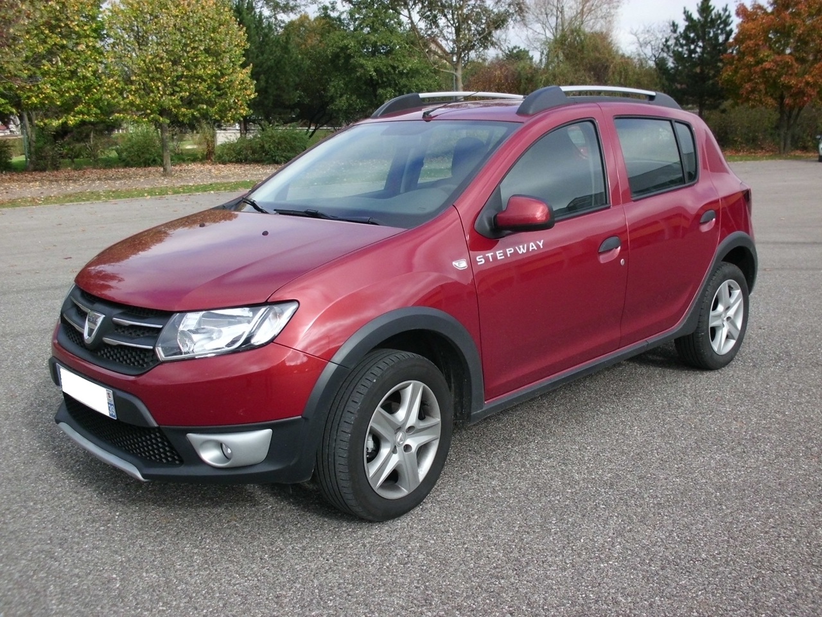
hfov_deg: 51.4
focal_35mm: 36
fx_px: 855
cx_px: 411
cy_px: 308
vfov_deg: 39.7
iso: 100
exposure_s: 1/160
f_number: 7.3
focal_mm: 6.3
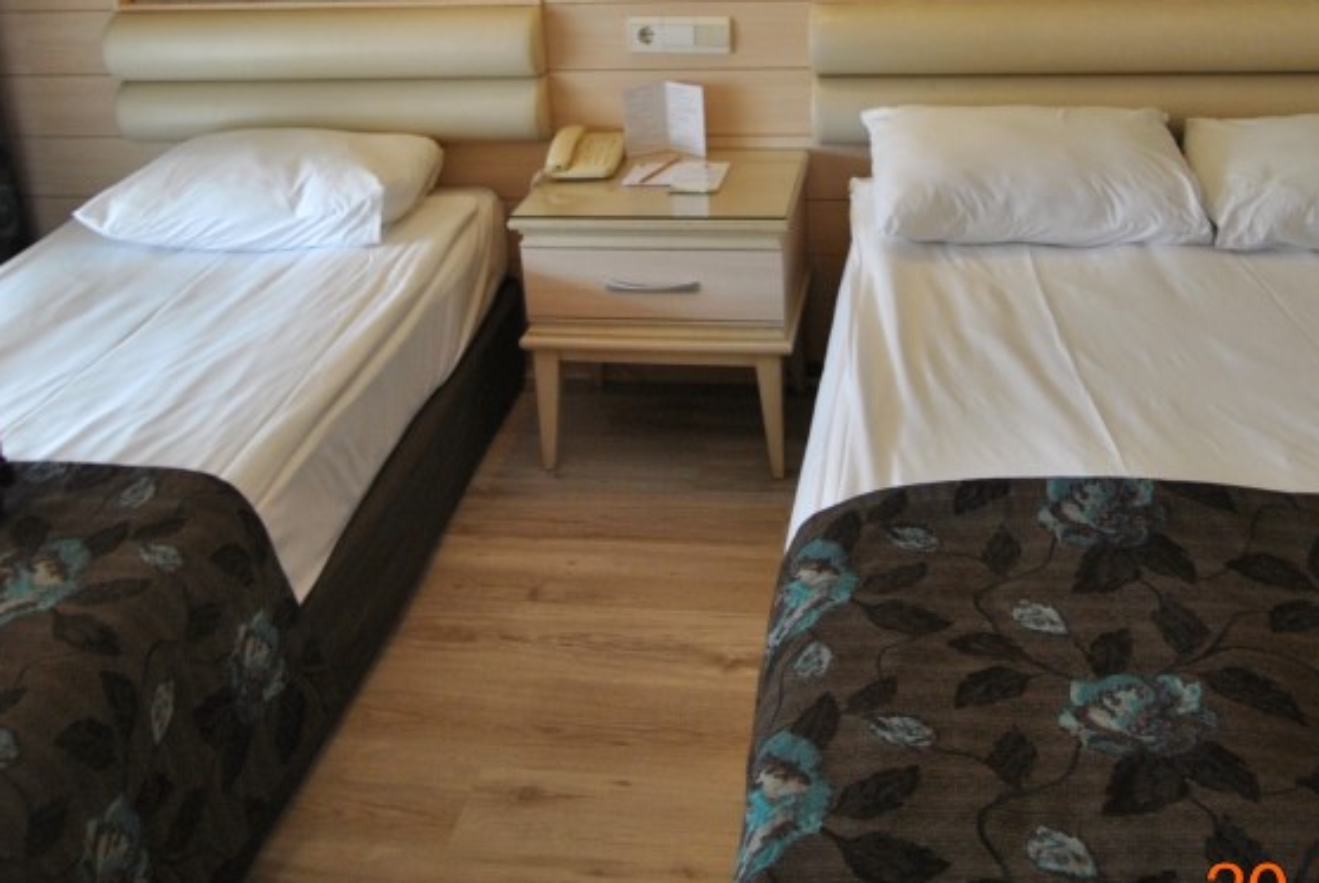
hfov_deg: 53.4
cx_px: 778
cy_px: 121
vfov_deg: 35.6
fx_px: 1303
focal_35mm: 36
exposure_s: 1/30
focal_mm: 11.5
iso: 220
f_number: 3.5
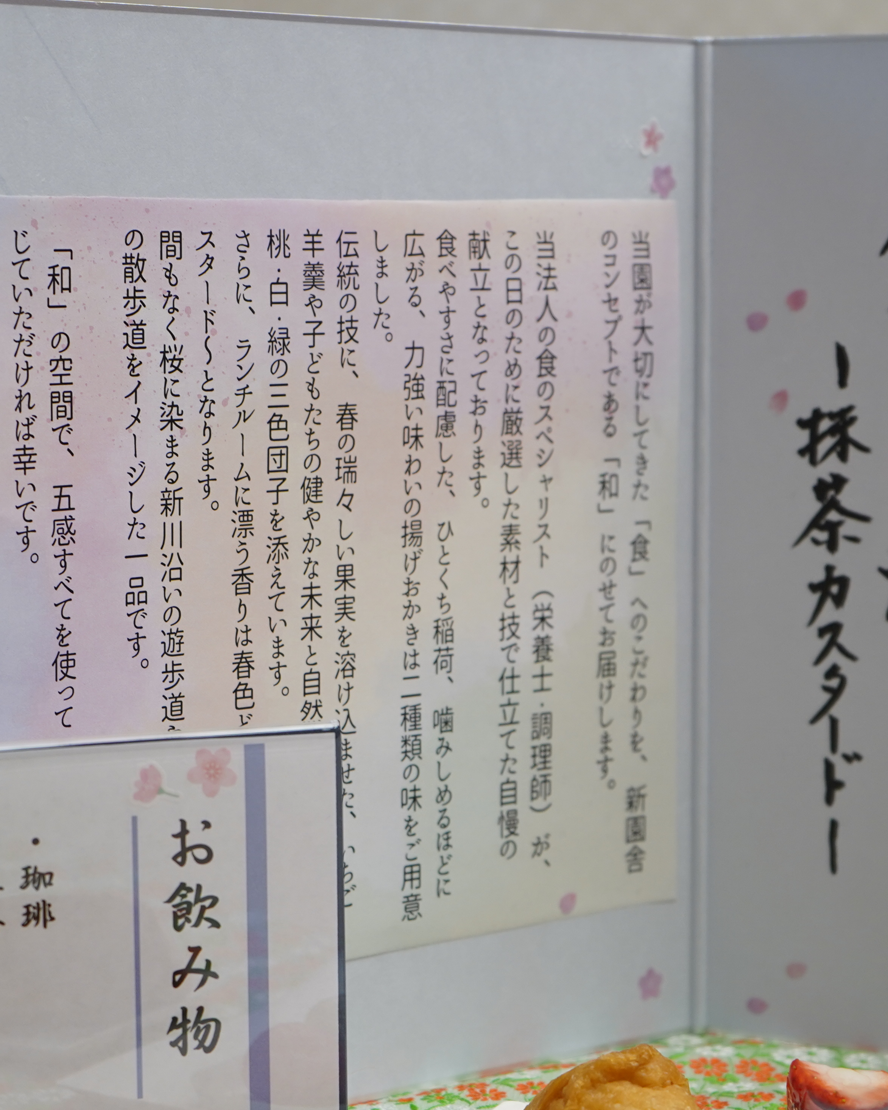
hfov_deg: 16.0
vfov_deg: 19.9
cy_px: 743
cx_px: 516
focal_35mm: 96
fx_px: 3154
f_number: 4.5
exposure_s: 1/50
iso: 500
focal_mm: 50
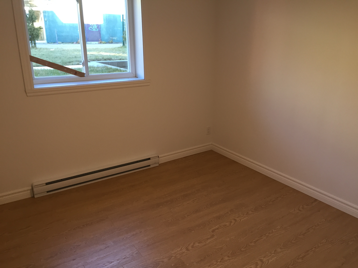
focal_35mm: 29
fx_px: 300
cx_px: 179
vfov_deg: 48.2
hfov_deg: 61.7
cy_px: 134
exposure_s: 1/40
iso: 40
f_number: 2.2
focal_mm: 4.15
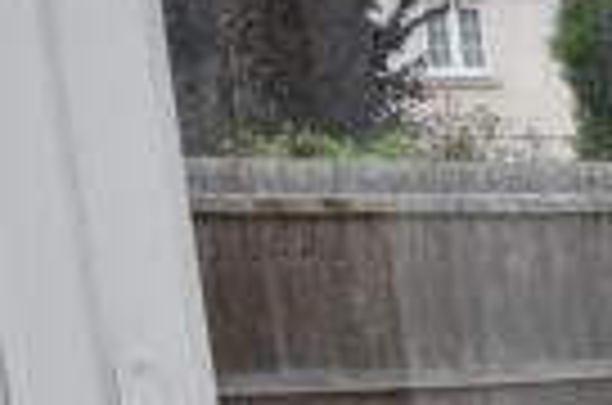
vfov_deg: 9.4
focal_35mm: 136
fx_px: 2307
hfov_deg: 11.2
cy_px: 826
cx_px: 1692
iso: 100
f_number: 6.3
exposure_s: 1/160
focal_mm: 12
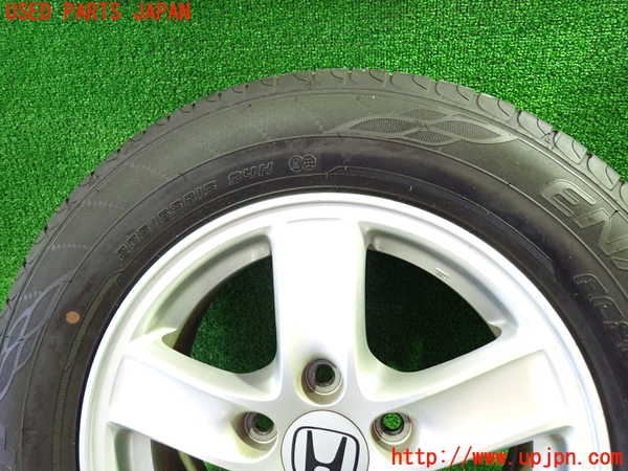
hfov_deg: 69.4
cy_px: 236
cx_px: 314
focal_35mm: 25
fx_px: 454
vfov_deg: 54.9
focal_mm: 4.5
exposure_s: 1/25
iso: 800
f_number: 2
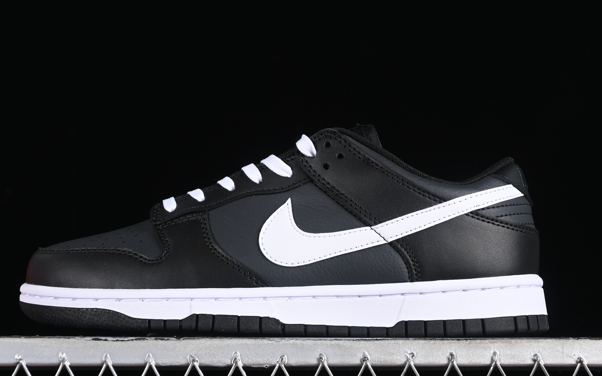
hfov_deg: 21.6
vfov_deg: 13.6
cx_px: 285
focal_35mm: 96
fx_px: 1575
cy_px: 183
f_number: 6.3
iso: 160
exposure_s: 1/60
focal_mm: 50
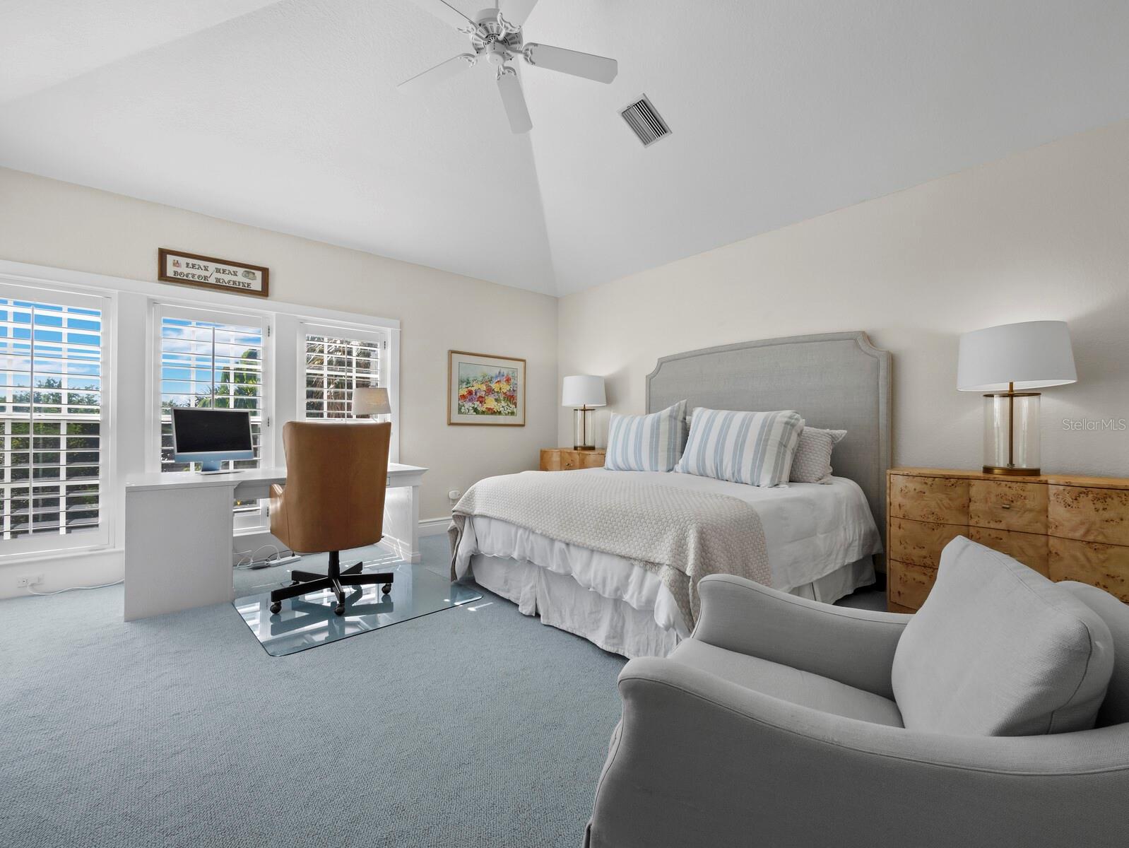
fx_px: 457
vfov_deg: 85.7
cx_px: 564
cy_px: 424
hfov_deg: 102.0
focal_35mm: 14
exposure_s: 1/13
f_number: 11
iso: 320
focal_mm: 7
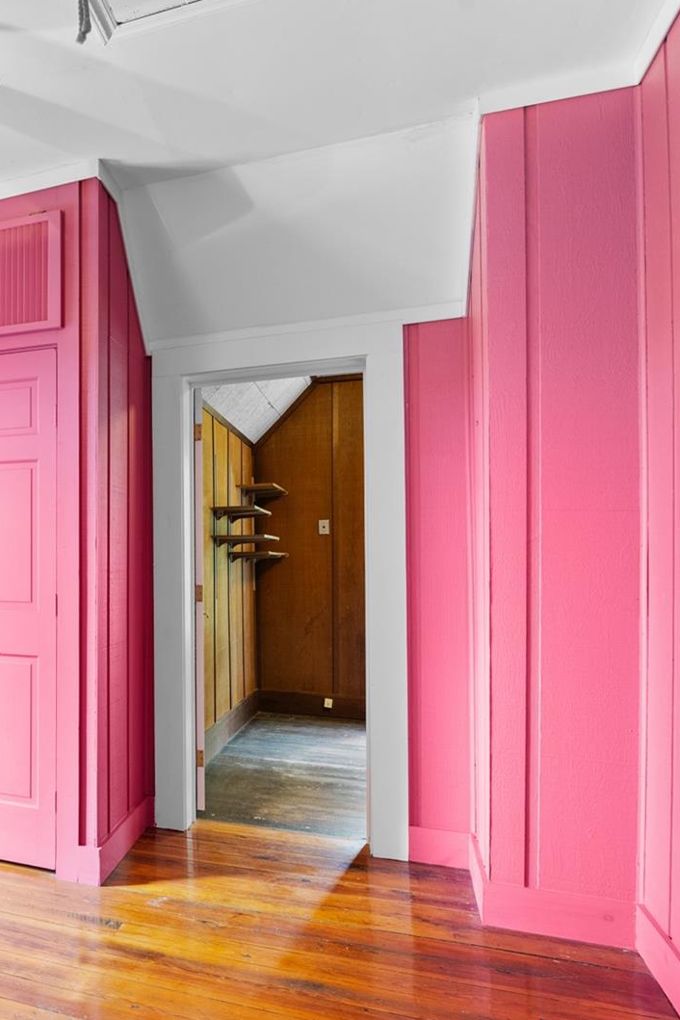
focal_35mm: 29
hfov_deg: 36.4
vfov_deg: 63.5
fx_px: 822
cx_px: -104
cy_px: 561
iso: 500
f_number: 8
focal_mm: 15
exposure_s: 1/1.67
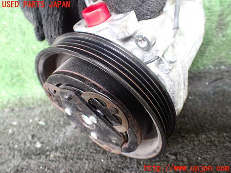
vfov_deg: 46.8
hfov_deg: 60.0
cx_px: 116
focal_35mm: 30
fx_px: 200
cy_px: 86
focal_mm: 5.4
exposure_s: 1/40
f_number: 2.3
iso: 800
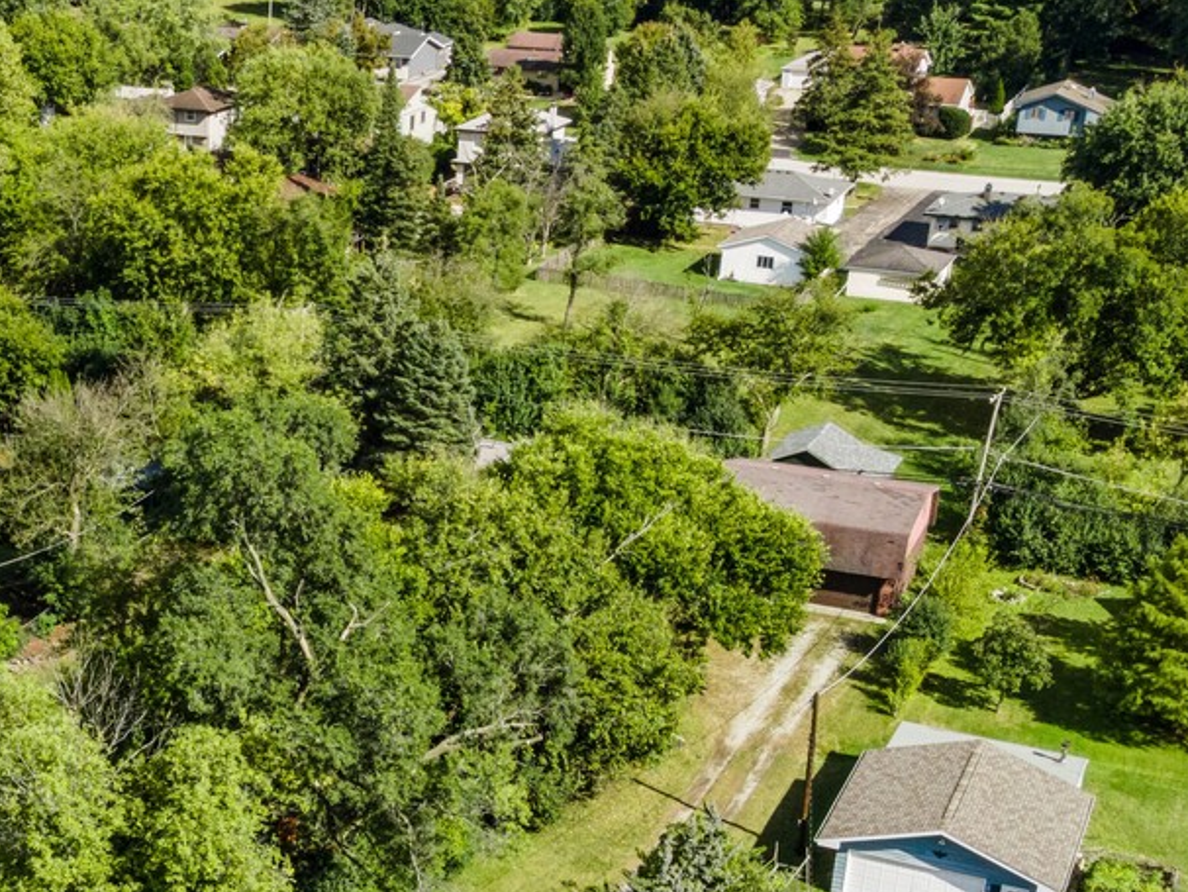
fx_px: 1957
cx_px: 180
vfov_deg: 25.1
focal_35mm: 57
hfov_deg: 32.5
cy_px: 743
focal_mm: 4.5
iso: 100
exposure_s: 1/200
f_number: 2.8
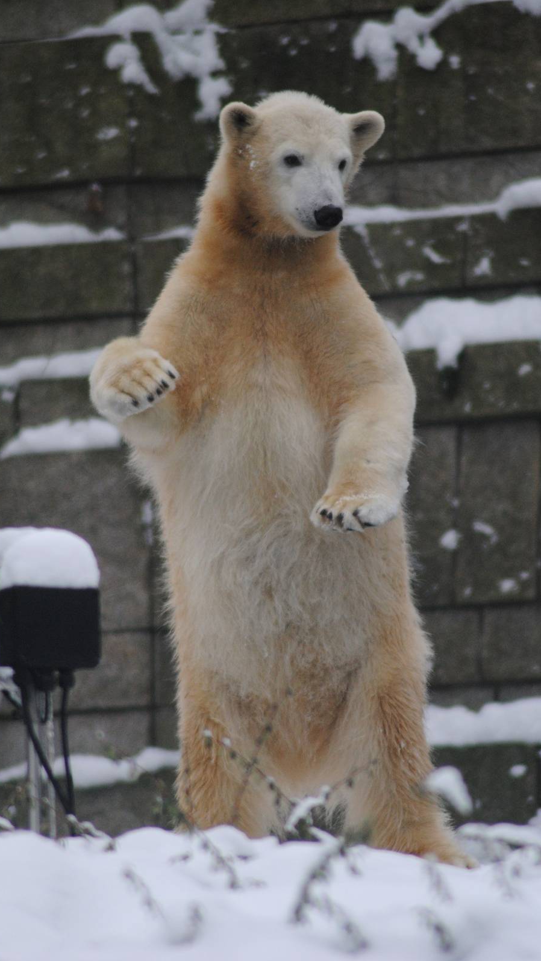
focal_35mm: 473
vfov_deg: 4.6
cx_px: 296
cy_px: 480
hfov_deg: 2.6
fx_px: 12066
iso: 640
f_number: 5.6
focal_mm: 300
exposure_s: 1/500
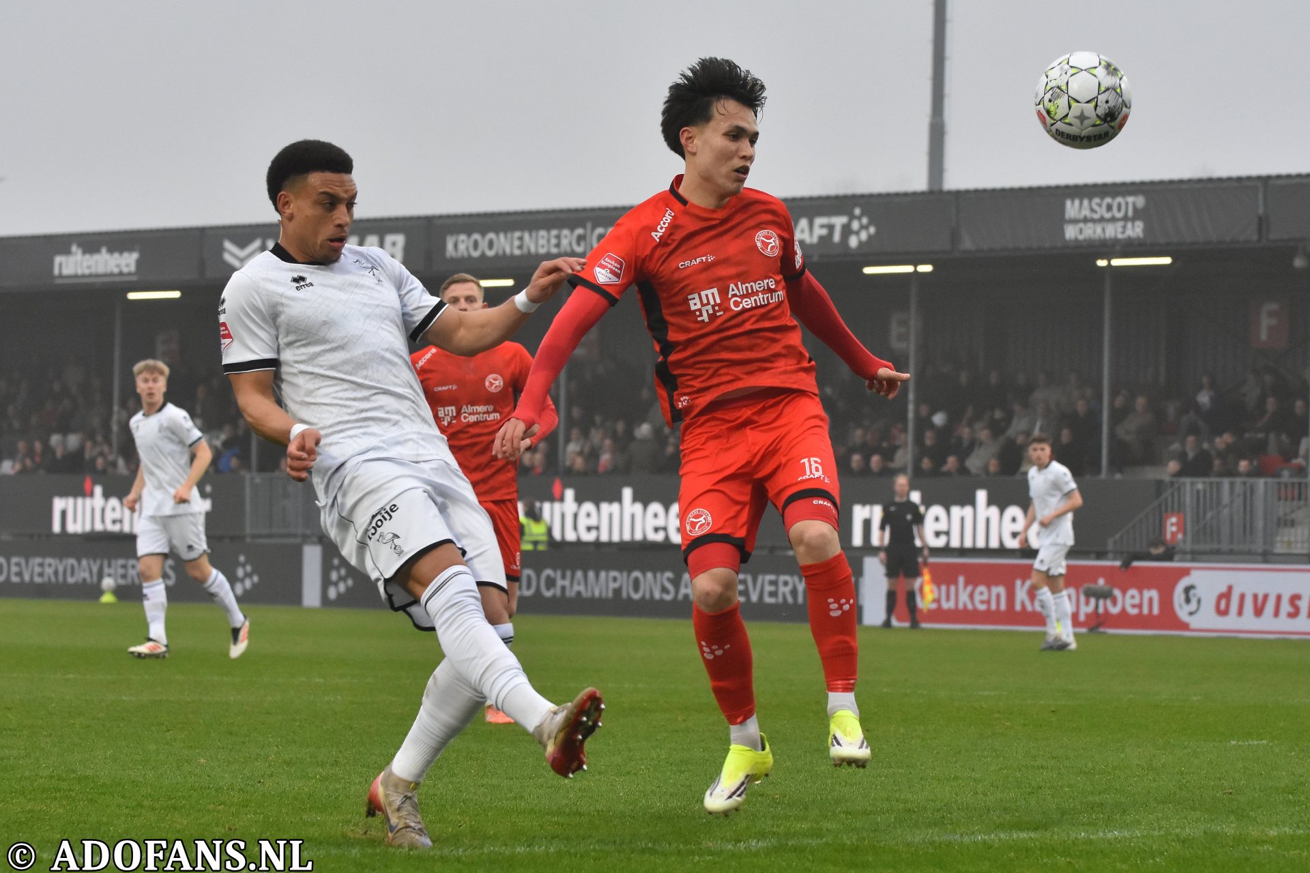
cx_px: 655
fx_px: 4694
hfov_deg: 15.9
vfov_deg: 10.6
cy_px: 436
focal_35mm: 129
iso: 1600
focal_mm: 86
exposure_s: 1/1000
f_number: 4
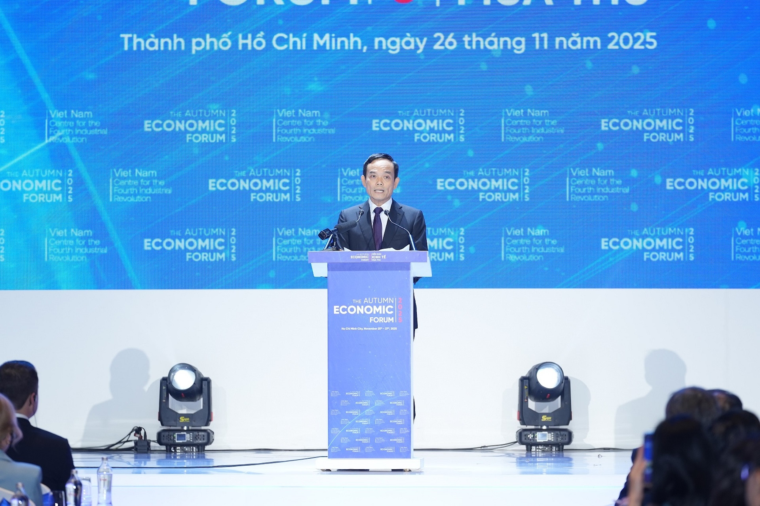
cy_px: 253
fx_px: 4222
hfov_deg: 10.3
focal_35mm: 200
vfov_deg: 6.9
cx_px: 380
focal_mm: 200
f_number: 4
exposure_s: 1/200
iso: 800
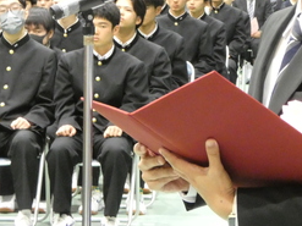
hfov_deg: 9.2
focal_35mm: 214
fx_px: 1866
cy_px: 17
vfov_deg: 6.9
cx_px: 236
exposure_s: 1/15
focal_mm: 19.7
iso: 1600
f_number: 5
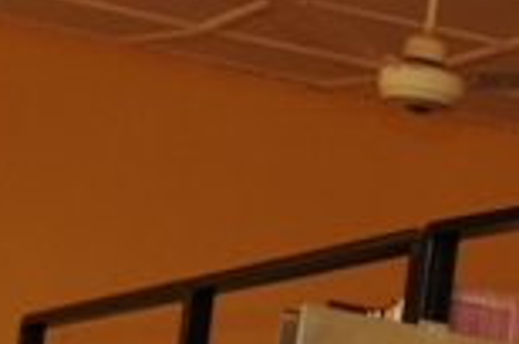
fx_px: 3476
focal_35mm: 242
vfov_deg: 5.5
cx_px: 1089
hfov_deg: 8.1
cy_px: 841
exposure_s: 1/100
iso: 280
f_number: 5.6
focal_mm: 31
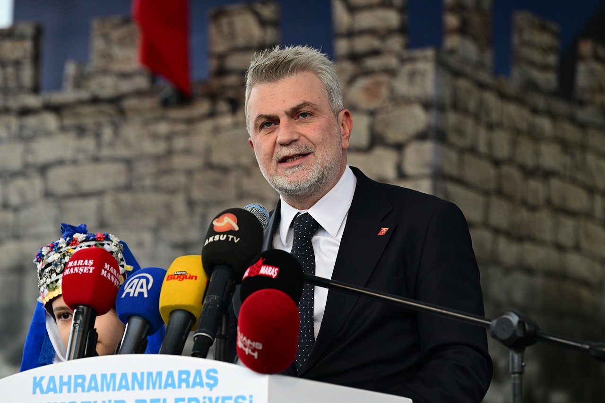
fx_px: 3360
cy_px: 202
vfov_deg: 6.9
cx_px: 302
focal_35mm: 200
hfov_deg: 10.3
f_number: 5.6
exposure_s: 1/800
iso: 1600
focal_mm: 200
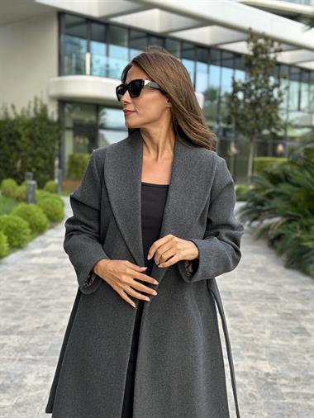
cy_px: 209
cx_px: 157
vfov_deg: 39.6
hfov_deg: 30.3
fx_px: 580
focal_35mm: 48
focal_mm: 6.86
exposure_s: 1/166
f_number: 1.78
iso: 80
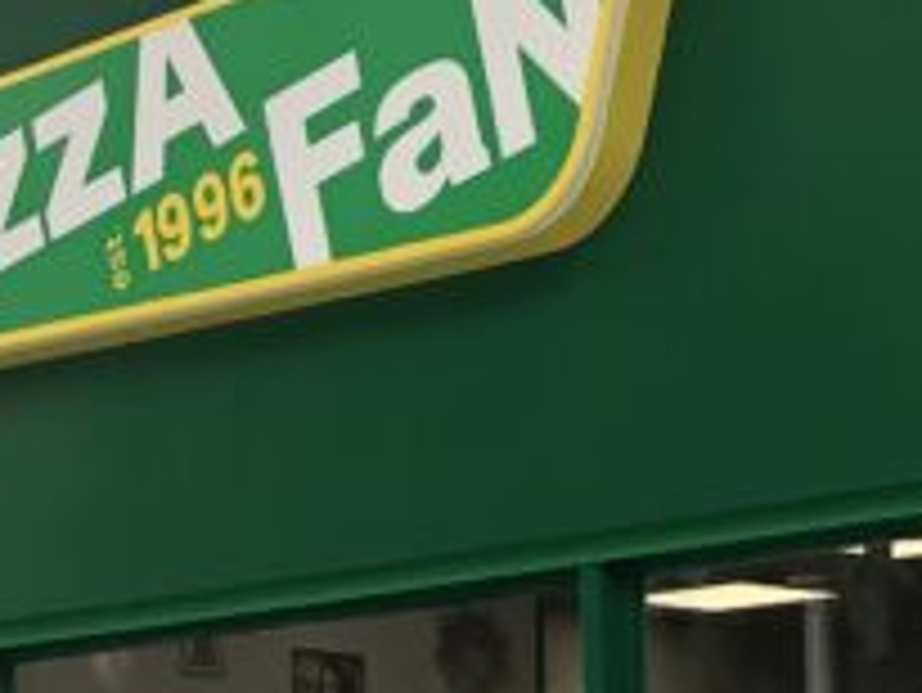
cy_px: 855
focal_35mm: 164
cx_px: 270
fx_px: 4371
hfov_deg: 12.0
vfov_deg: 8.9
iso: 20
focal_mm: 3.99
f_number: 1.8
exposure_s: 1/600
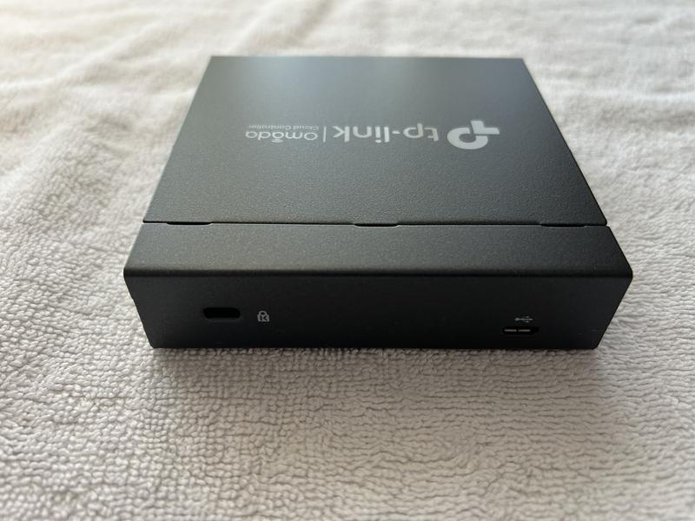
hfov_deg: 67.3
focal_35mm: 26
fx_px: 522
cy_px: 260
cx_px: 348
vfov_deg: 53.1
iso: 160
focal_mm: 5.7
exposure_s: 1/60
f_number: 1.5
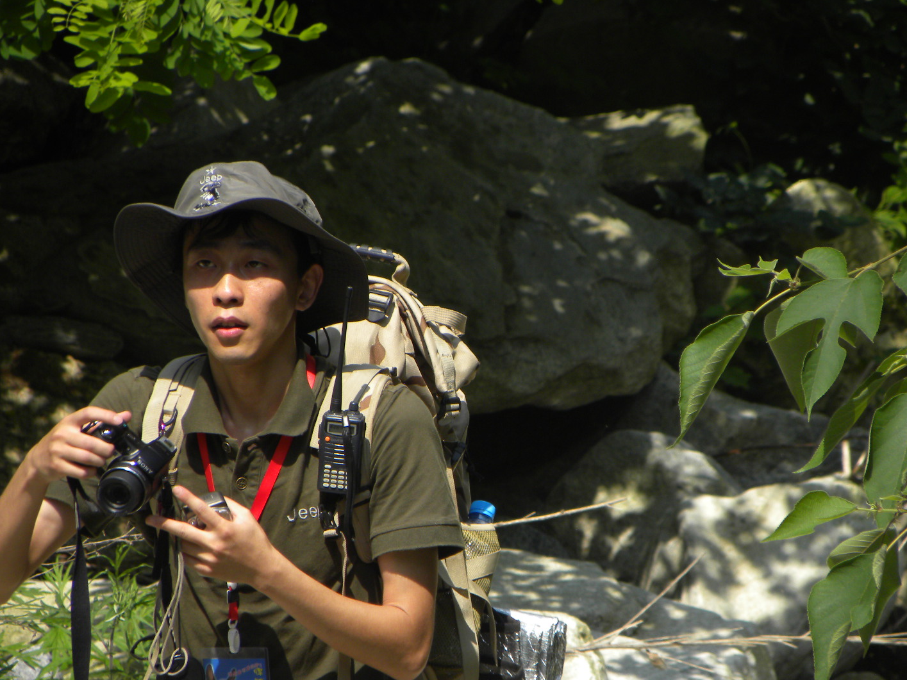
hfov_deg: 3.2
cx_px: 420
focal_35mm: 622
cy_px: 382
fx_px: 16296
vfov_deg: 2.4
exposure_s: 1/332
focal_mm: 97.8
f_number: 5
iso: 64
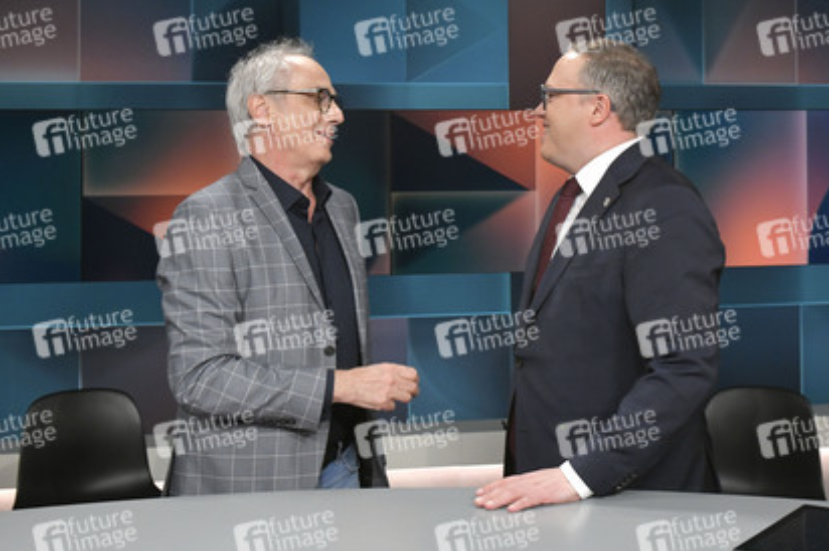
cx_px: 434
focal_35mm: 35
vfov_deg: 37.8
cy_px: 284
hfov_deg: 54.4
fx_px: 805
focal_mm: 32
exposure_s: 1/200
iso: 2000
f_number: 5.6
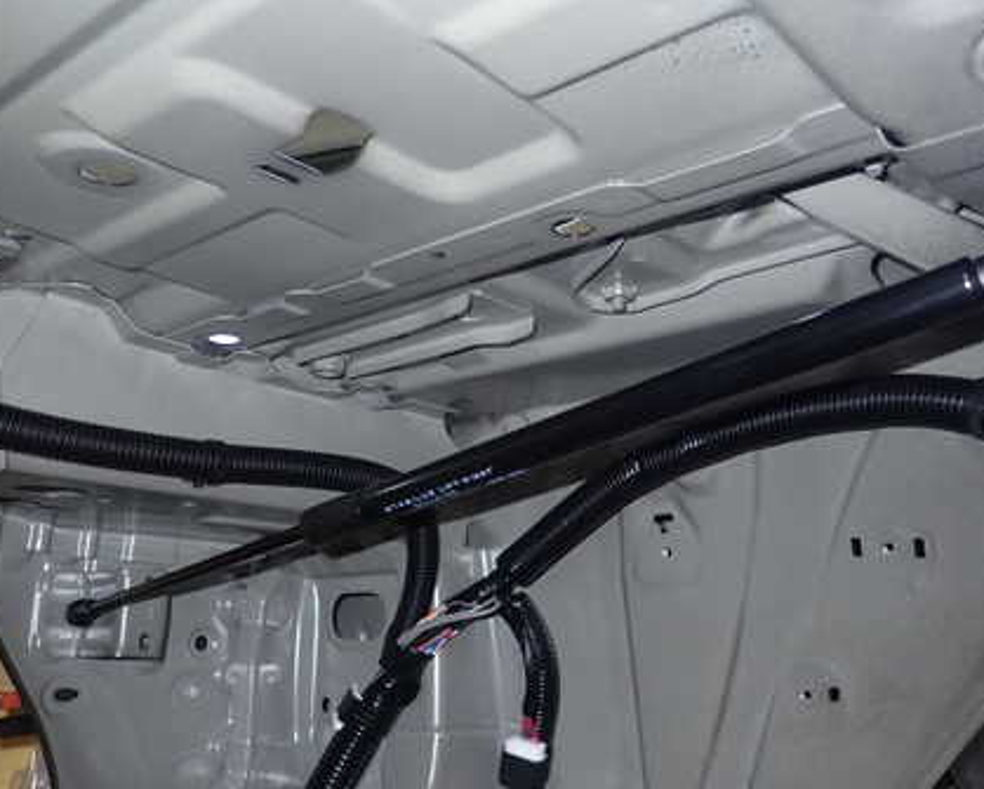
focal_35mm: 35
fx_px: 1020
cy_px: 415
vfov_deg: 42.3
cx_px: 539
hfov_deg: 51.4
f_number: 2
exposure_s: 1/30
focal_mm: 4.5
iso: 200
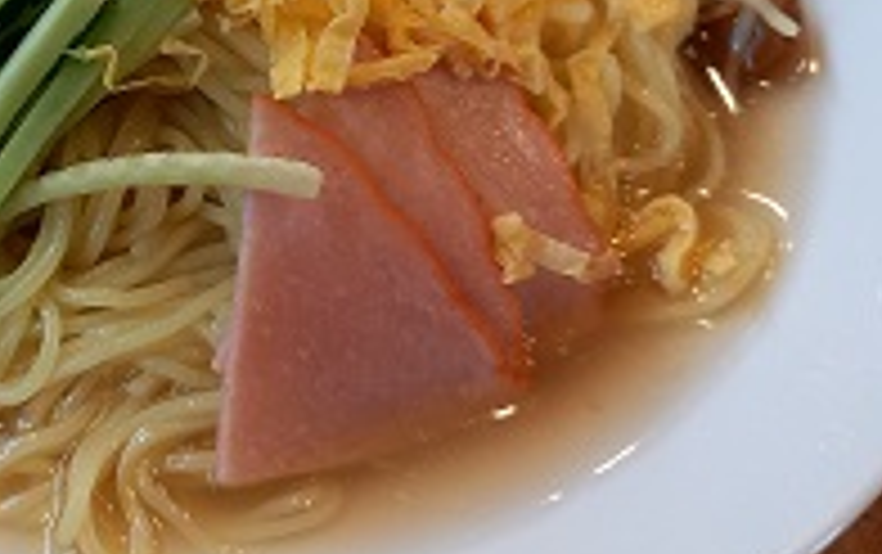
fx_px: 1300
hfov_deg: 36.2
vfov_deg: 23.7
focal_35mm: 54
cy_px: 104
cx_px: 171
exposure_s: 1/60
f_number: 1.8
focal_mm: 4.65
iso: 160
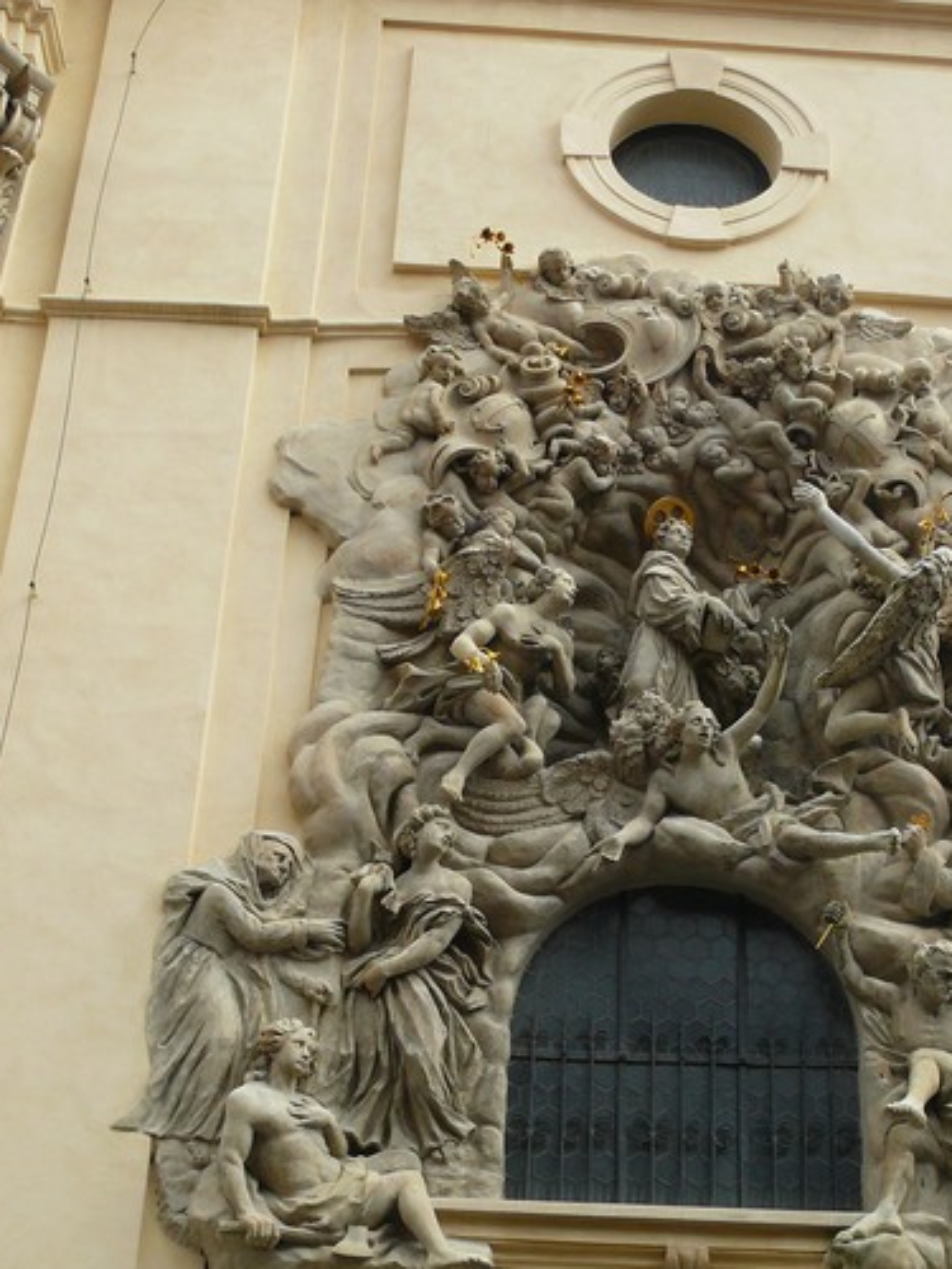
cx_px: 597
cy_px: 891
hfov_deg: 23.2
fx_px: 2310
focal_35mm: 63
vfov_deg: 30.4
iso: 100
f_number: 4
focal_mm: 8.8
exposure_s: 1/160
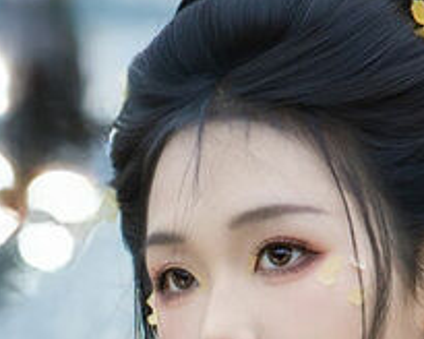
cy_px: 727
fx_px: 18070
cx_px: -6
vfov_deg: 1.1
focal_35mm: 1440
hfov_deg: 1.3
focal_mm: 200
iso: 200
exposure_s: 1/400
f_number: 4.5
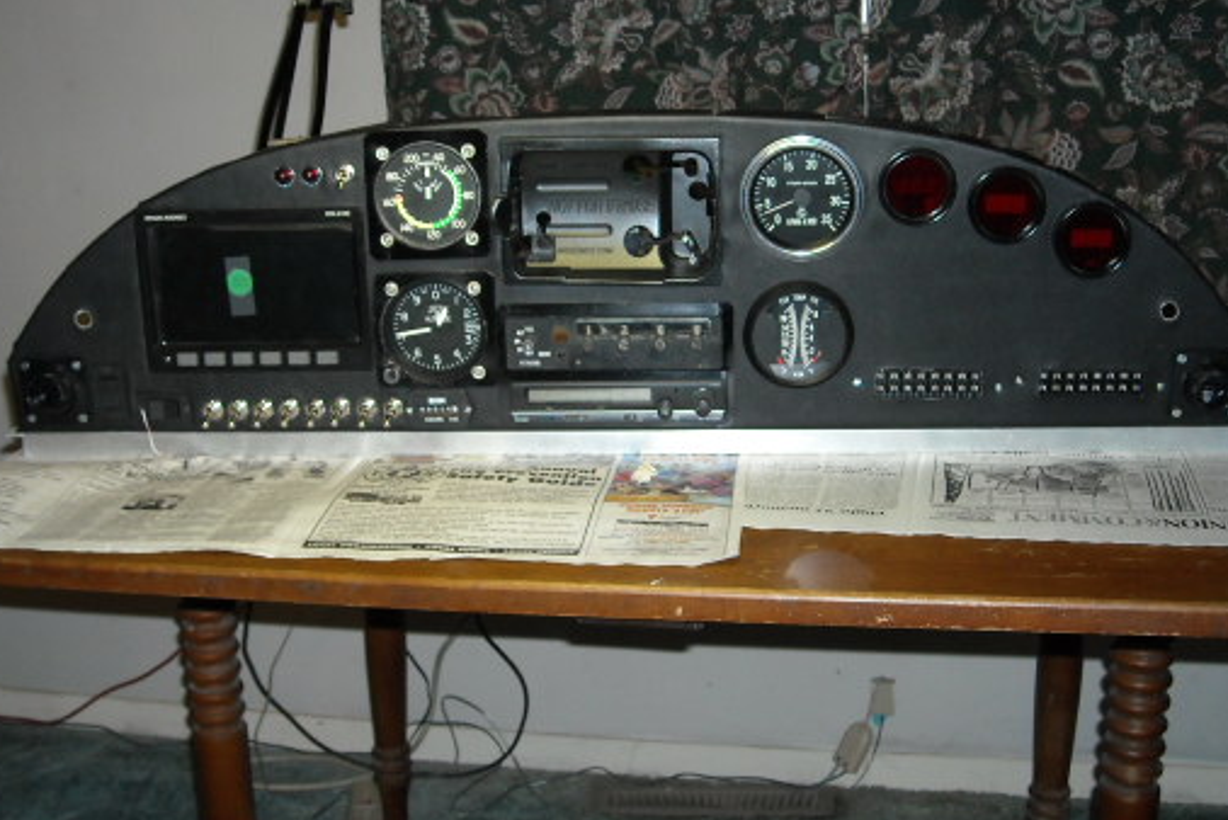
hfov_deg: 42.7
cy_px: 364
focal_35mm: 46
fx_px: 1570
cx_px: 546
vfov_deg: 29.3
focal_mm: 5.7
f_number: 2.8
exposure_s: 1/60
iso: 200
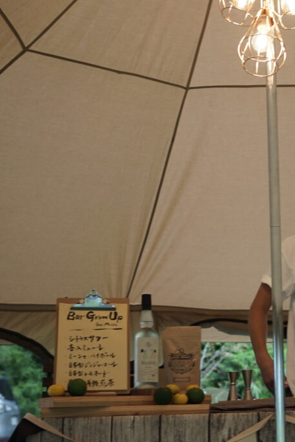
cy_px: 275
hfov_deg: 19.3
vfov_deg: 29.1
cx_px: 280
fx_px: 848
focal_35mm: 69
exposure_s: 1/60
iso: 160
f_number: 2.8
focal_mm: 35
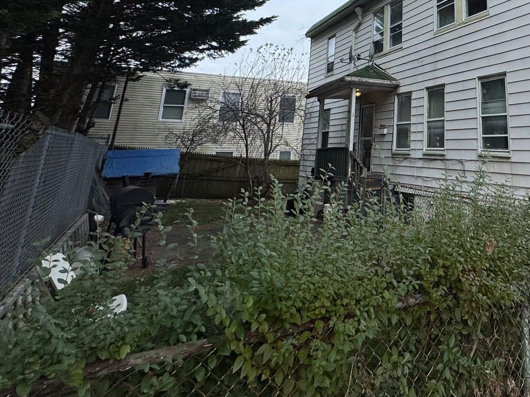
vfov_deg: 49.4
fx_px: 383
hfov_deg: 63.2
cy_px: 45
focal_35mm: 25
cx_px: 426
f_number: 2.2
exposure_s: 1/849
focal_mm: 2.22
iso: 50
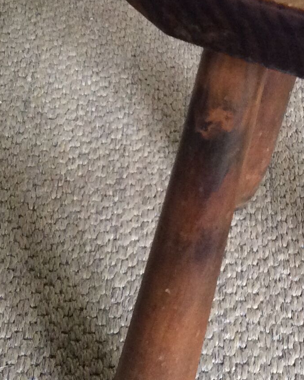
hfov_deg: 16.0
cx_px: 269
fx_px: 1068
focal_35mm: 95
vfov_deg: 20.1
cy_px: 150
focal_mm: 3.3
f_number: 2.4
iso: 160
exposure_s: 1/25
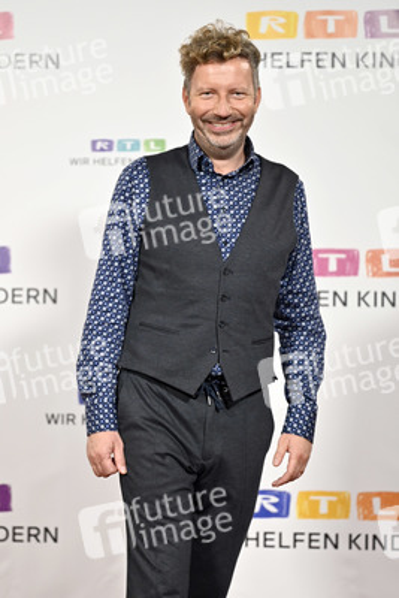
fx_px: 1163
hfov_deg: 19.5
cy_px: 299
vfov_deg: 28.8
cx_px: 200
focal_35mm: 70
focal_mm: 70
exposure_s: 1/320
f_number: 2.8
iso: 1000
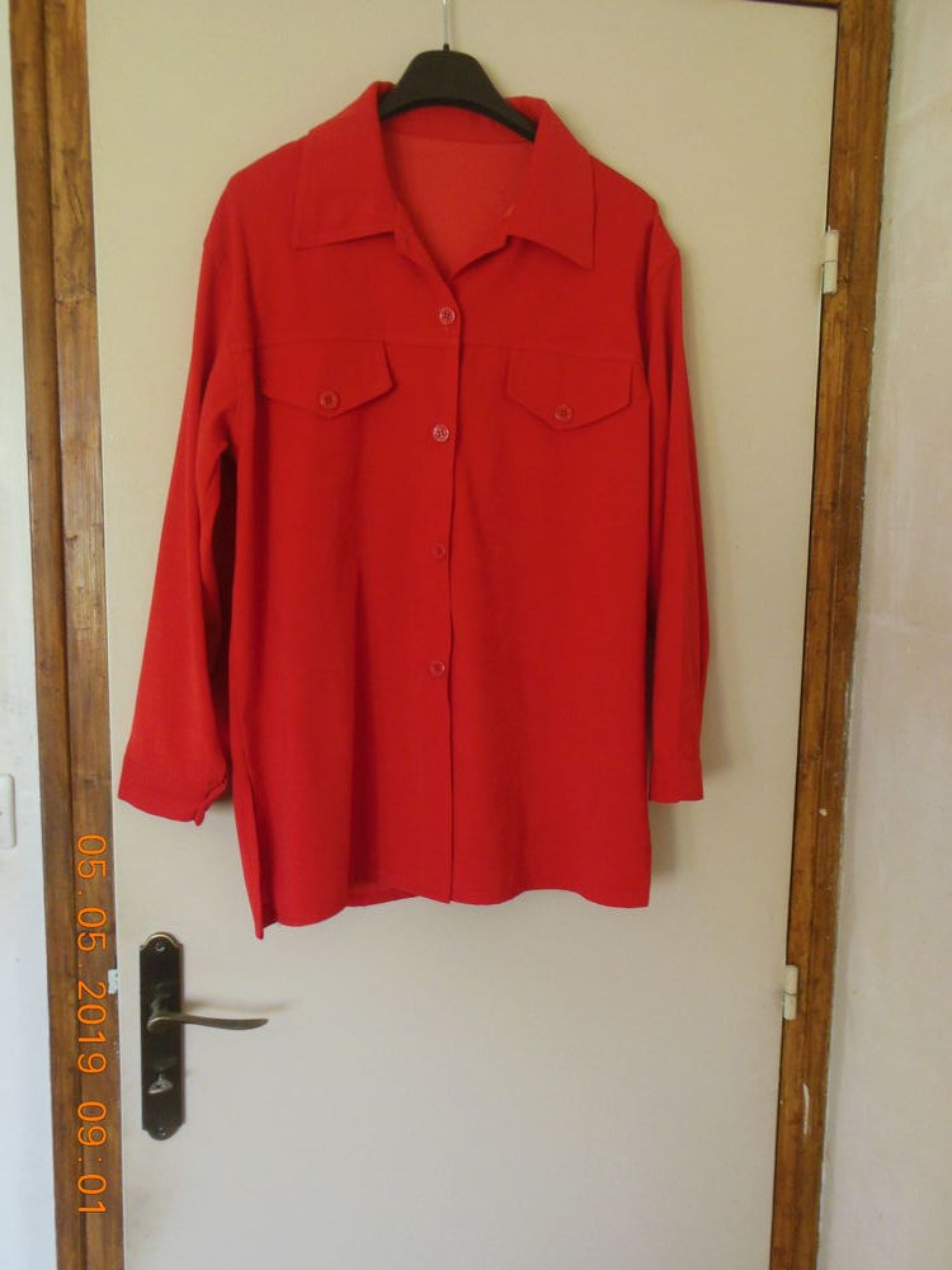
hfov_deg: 48.2
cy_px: 635
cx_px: 476
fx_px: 1063
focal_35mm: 29
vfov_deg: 61.7
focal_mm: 5.2
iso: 400
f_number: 3.3
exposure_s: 1/30
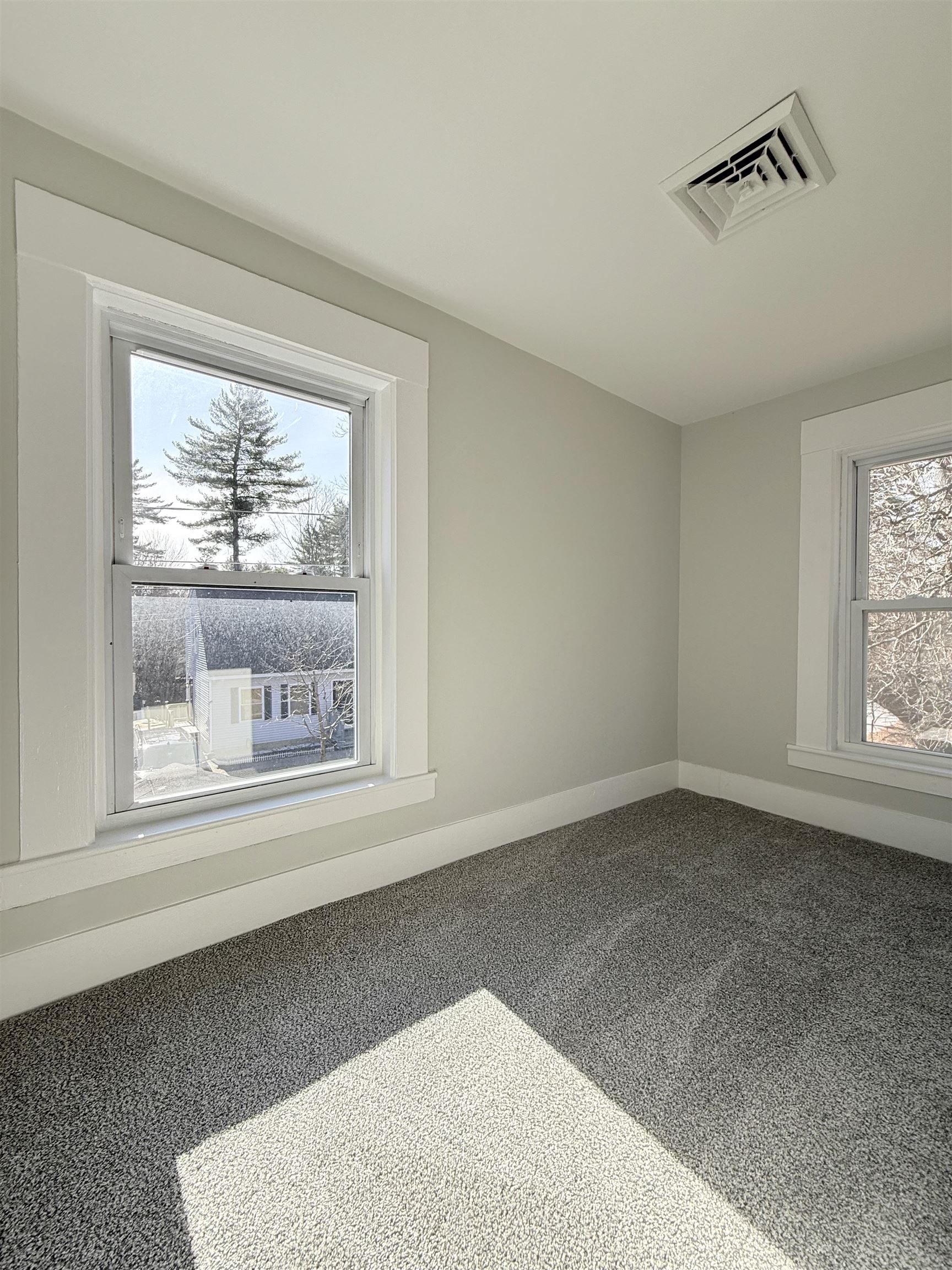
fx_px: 513
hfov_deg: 85.7
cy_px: 635
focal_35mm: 14
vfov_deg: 102.1
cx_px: 476
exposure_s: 1/465
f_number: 2.2
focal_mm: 2.22
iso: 64
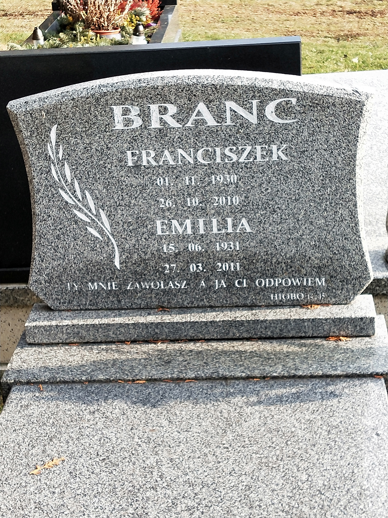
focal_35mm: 23
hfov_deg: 58.9
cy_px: 259
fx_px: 344
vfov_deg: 73.9
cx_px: 194
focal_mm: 3.99
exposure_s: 1/415
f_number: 1.7
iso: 33
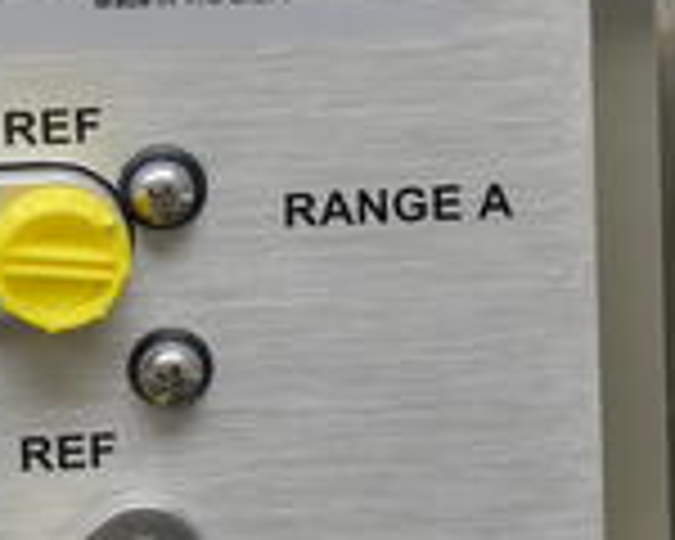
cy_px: 216
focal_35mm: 359
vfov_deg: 4.3
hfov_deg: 5.4
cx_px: 760
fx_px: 7172
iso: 400
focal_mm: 69
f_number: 8
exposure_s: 1/15
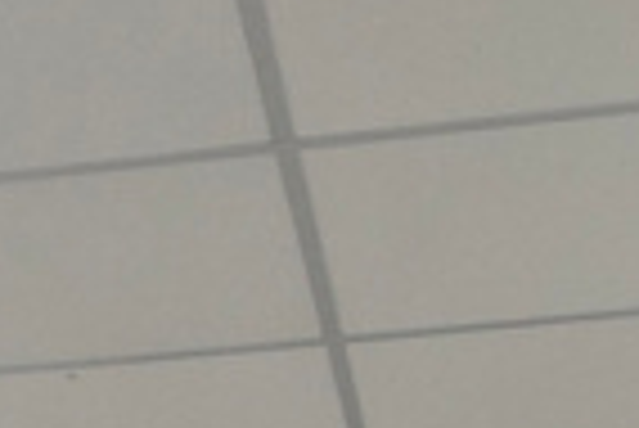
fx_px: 2292
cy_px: 1572
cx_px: -22
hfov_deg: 15.5
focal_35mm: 129
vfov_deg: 7.9
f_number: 1.7
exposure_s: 1/40
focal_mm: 6.3
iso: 100
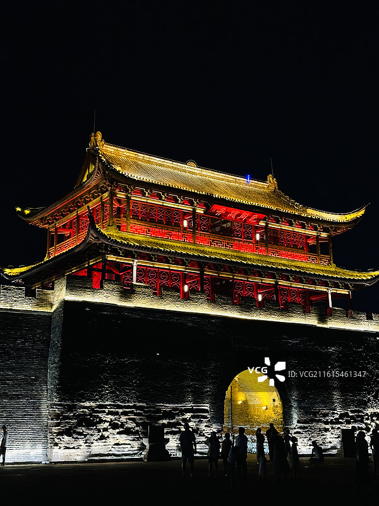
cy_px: 253
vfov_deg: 39.7
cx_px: 190
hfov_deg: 30.3
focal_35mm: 48
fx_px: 701
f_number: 1.78
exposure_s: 1/40
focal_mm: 6.86
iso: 320
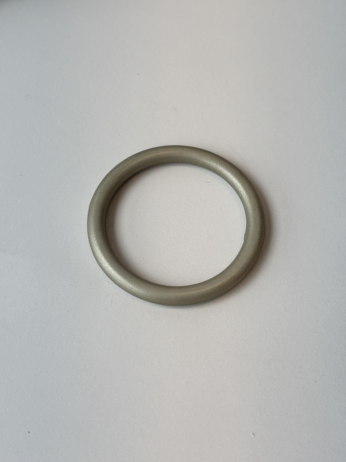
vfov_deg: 36.8
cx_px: 173
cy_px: 231
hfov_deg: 28.0
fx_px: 693
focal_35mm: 52
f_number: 1.6
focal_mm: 5.96
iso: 32
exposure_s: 1/390
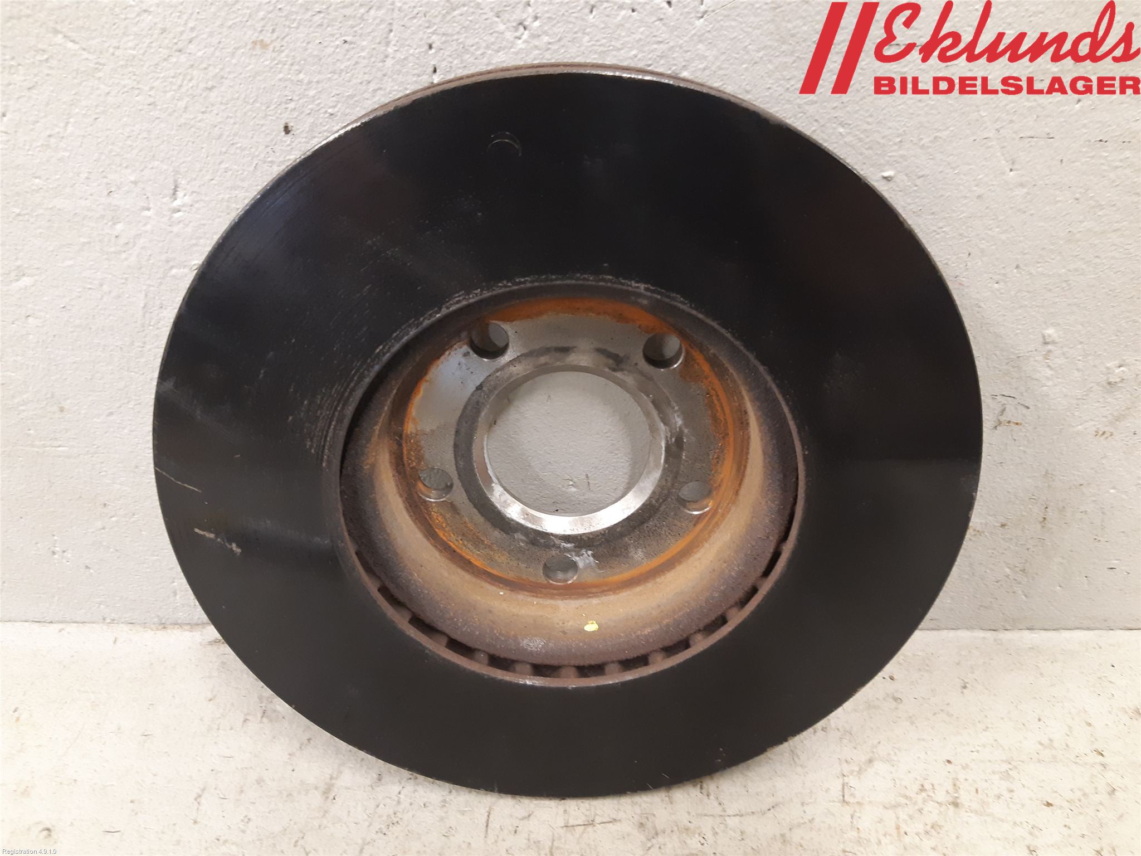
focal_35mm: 26
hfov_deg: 67.3
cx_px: 570
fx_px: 857
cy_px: 428
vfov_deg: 53.1
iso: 200
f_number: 1.7
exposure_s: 1/25
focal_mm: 3.93
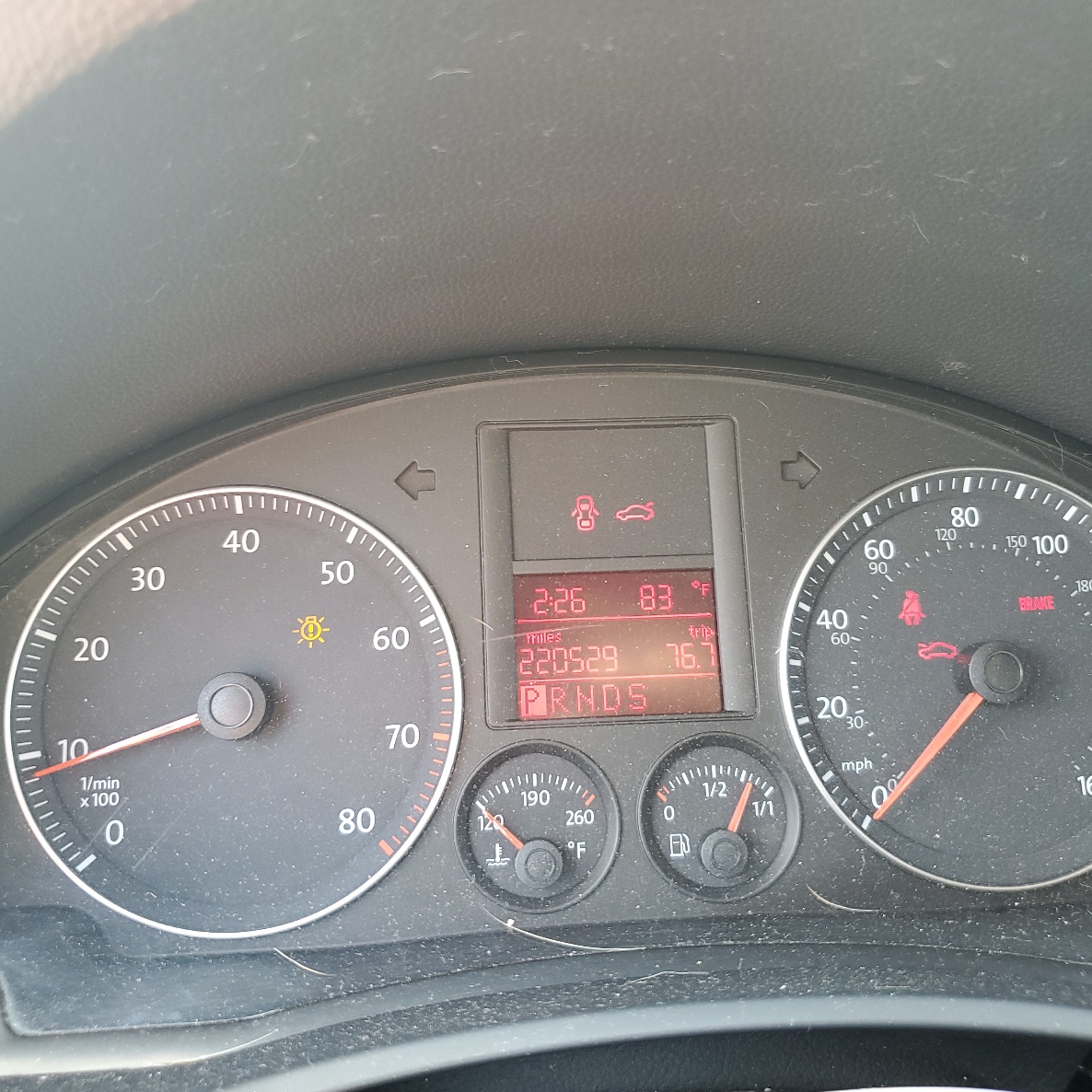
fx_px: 1106
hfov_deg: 52.5
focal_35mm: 31
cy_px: 549
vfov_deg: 52.5
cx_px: 569
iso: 69
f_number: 1.5
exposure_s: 1/60.2
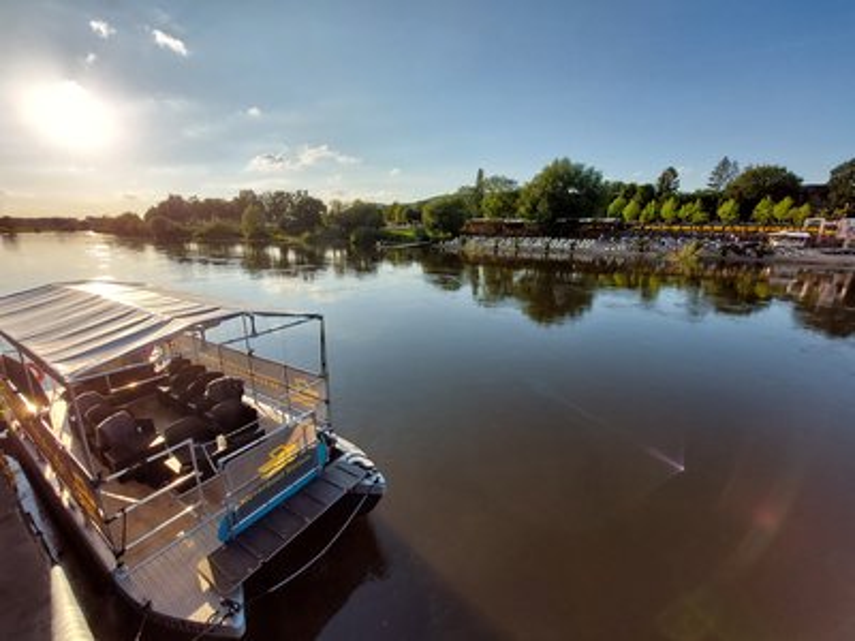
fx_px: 321
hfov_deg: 106.2
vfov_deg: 89.9
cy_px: 320
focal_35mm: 13
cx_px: 428
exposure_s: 1/841
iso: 50
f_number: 2.2
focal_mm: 1.74
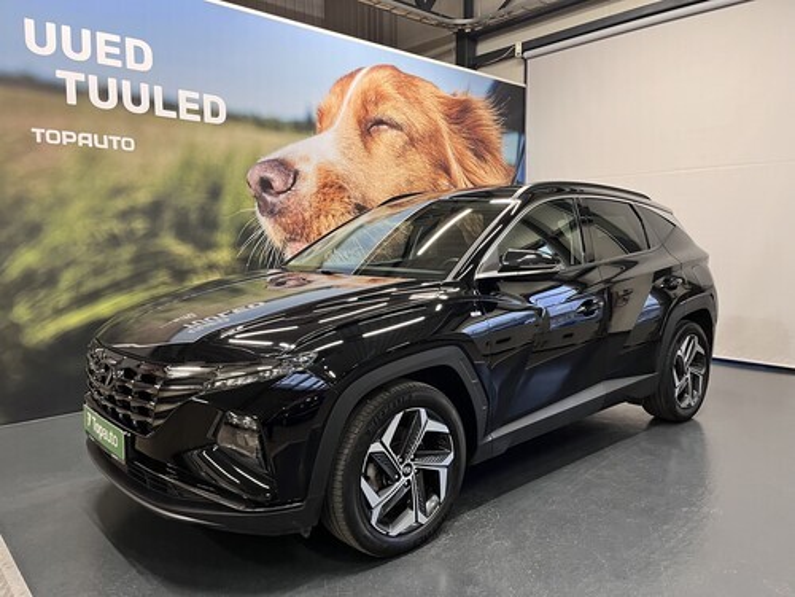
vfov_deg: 53.1
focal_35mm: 26
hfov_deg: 67.3
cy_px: 298
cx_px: 398
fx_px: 597
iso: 125
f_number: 1.6
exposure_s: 1/63
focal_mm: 5.1
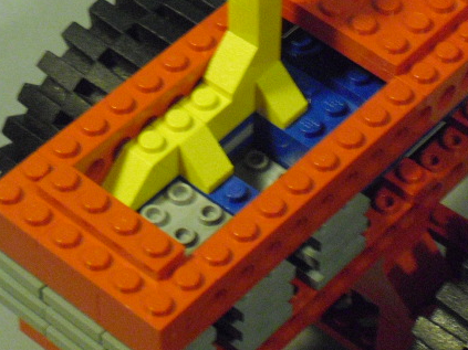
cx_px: 217
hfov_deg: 12.2
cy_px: 102
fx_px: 2190
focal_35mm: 162
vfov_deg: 9.1
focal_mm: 18.9
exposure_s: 1/25
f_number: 5.6
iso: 800
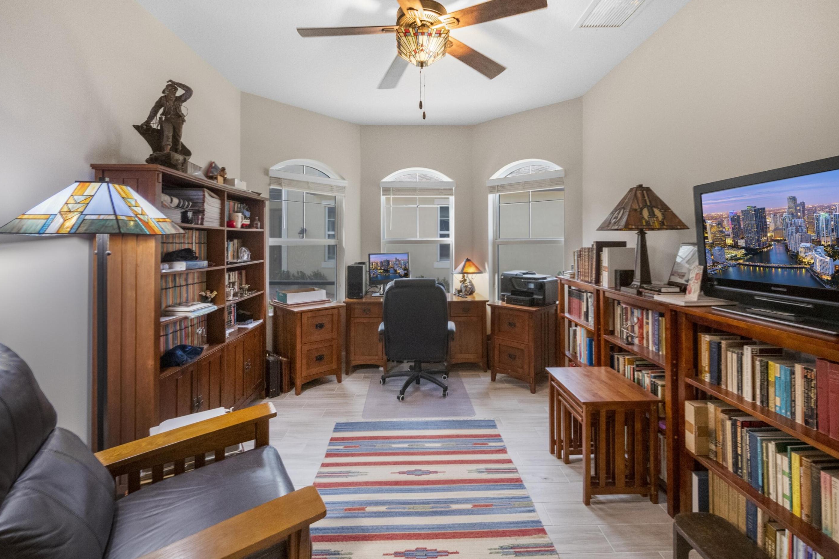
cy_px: 243
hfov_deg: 100.4
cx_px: 424
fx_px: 350
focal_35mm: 15
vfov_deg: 76.9
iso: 1000
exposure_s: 1/60
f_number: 4
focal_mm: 7
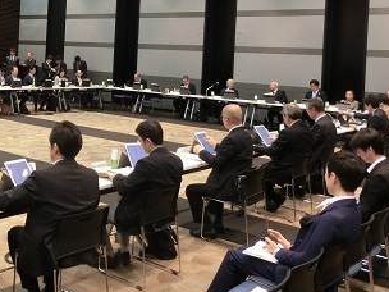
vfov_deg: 30.8
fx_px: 517
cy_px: 61
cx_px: 87
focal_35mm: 46
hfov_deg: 39.8
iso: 400
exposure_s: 1/40
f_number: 3.5
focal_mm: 4.5
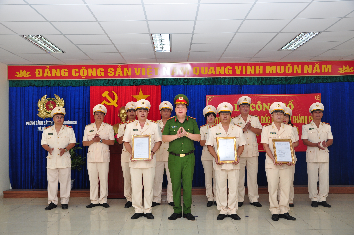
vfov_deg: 35.4
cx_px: 177
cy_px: 118
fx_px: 368
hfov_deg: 51.3
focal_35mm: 38
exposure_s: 1/200
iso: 320
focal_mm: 25
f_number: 5
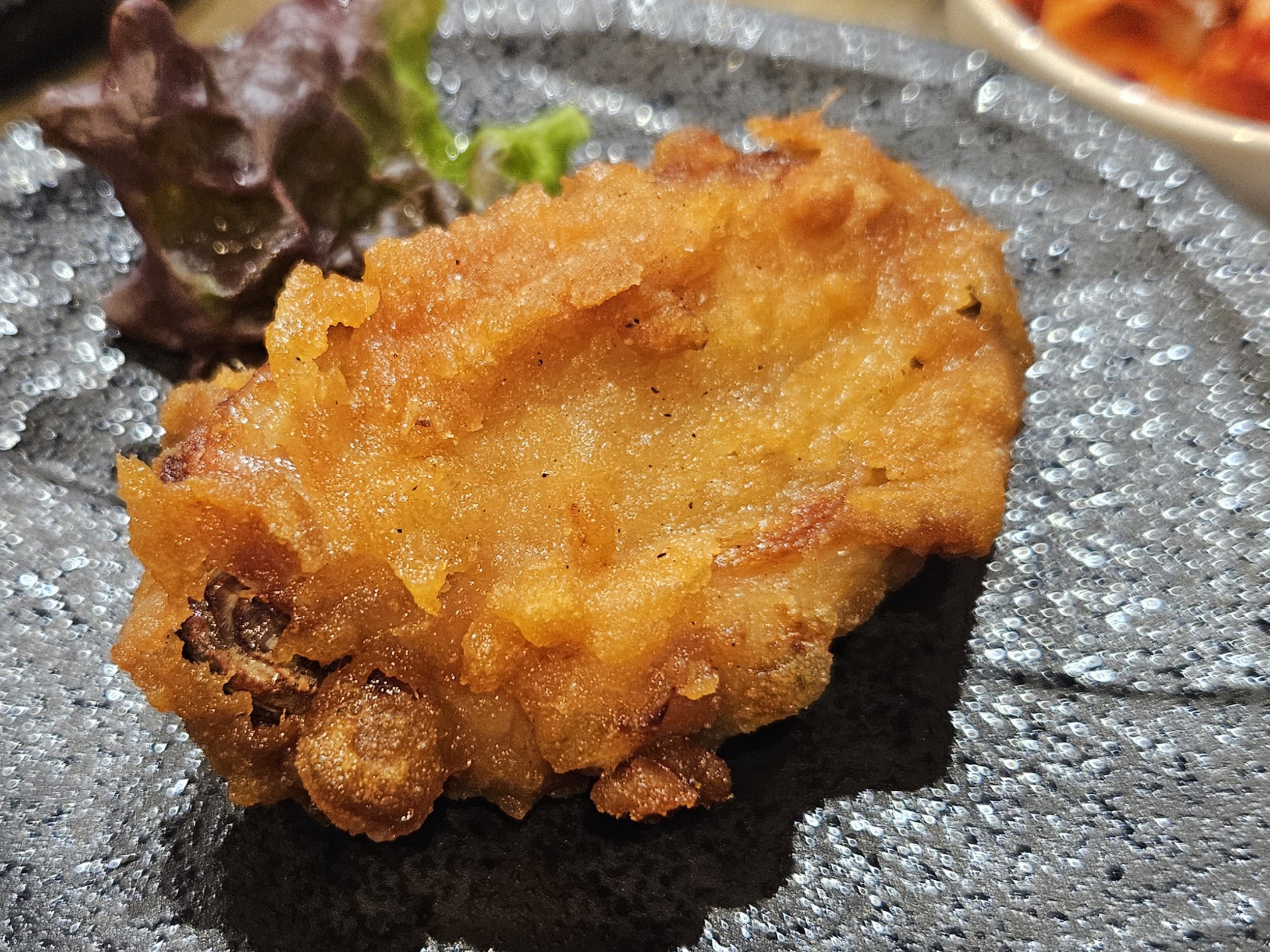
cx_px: 635
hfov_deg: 73.9
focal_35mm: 23
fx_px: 844
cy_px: 476
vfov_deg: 58.9
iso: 800
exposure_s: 1/101
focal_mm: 5.4
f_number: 1.8
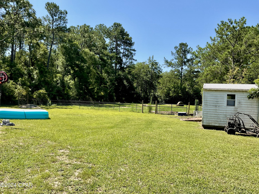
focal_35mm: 29
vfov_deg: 48.2
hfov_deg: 61.7
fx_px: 217
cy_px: 97
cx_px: 130
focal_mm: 3
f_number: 1.8
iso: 16
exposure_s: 1/1168
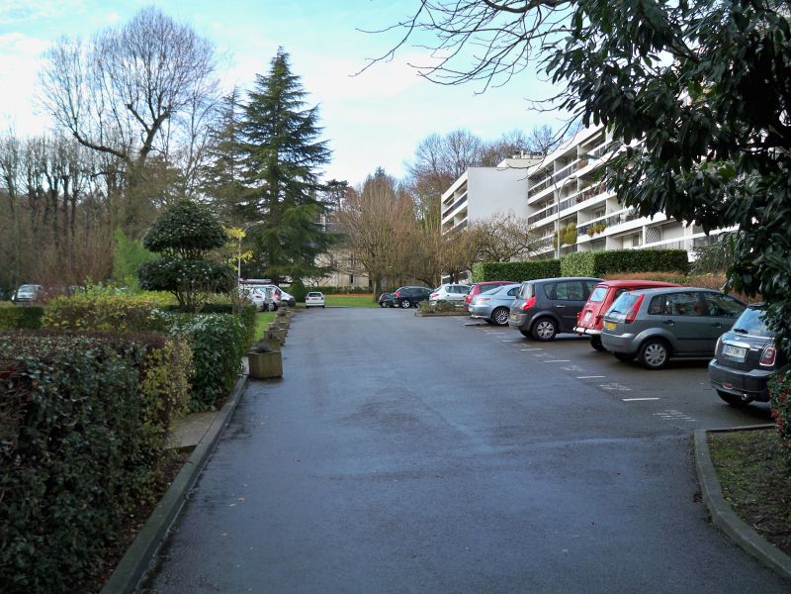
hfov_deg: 52.6
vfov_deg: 40.7
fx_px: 800
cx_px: 396
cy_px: 297
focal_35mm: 35
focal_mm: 6.3
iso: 80
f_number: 3.1
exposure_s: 1/200
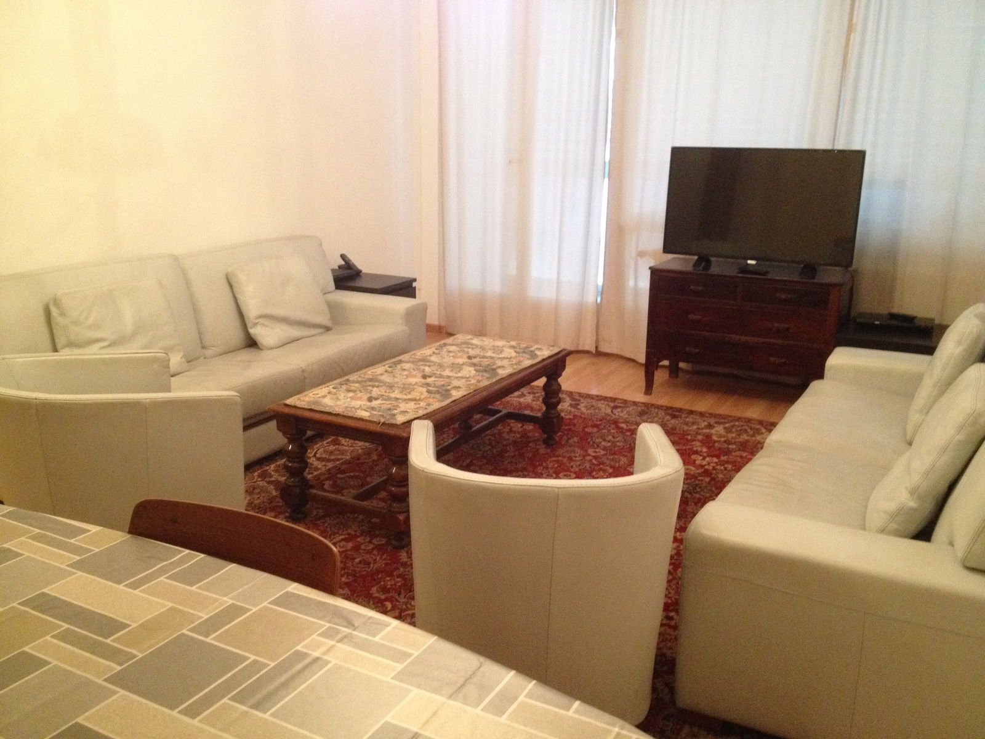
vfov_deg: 40.7
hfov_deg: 52.6
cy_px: 370
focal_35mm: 35
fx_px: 996
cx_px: 492
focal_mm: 4.28
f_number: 2.4
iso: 320
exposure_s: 1/20
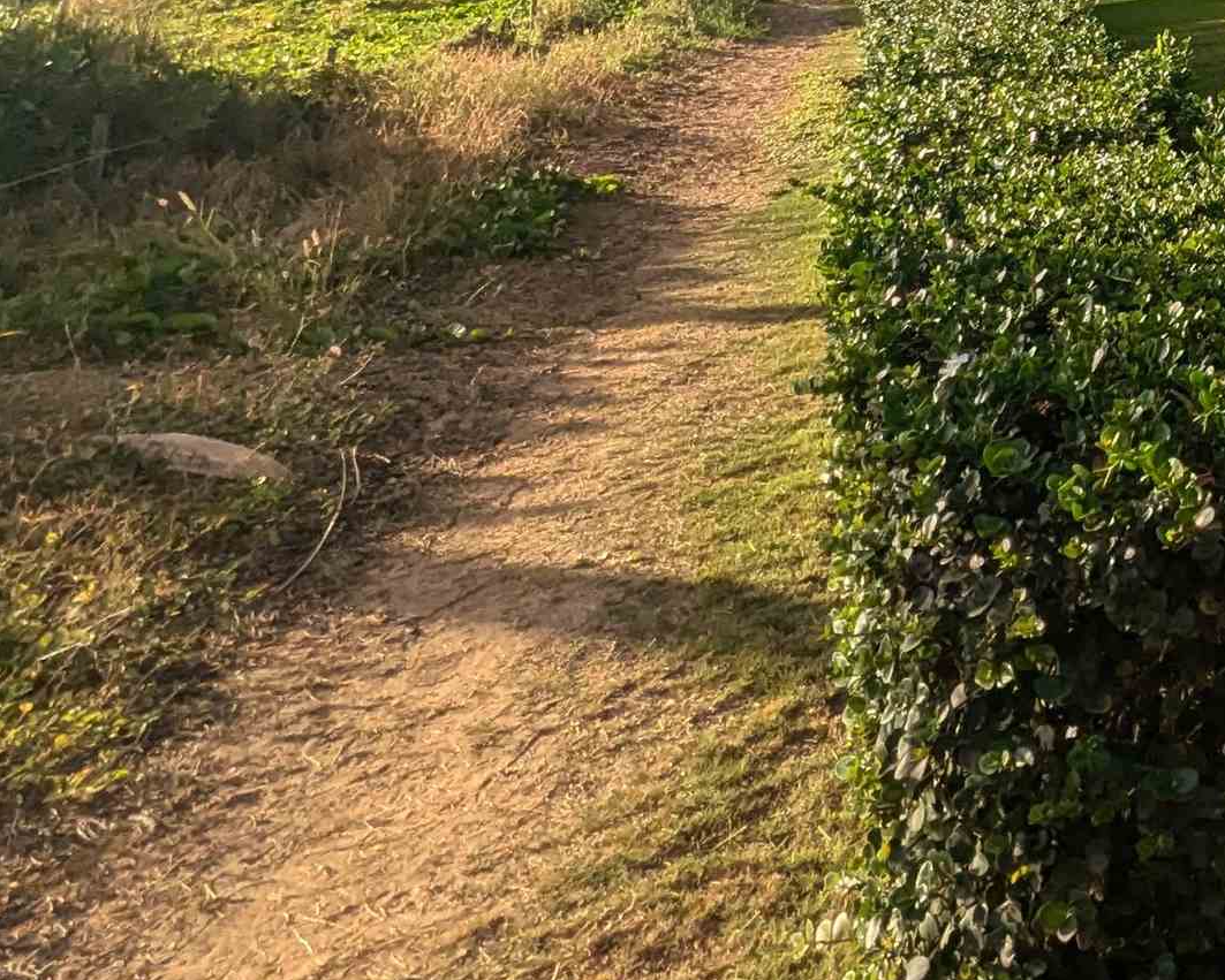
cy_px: -223
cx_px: 1650
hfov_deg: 30.7
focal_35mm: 45
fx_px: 1632
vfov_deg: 28.6
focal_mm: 2.35
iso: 46
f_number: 2.2
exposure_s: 1/1091
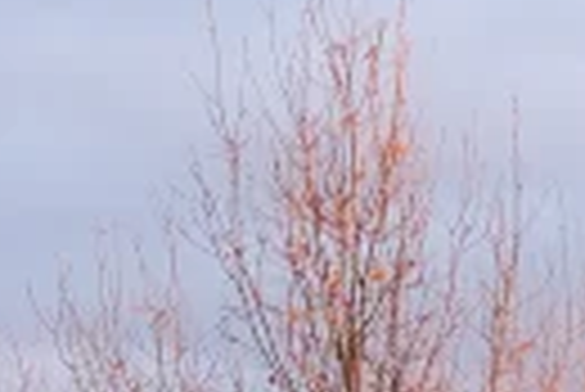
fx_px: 10363
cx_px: -594
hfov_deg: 3.2
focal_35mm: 637
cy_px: 1214
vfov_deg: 2.1
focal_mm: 55
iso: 400
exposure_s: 1/60
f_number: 4
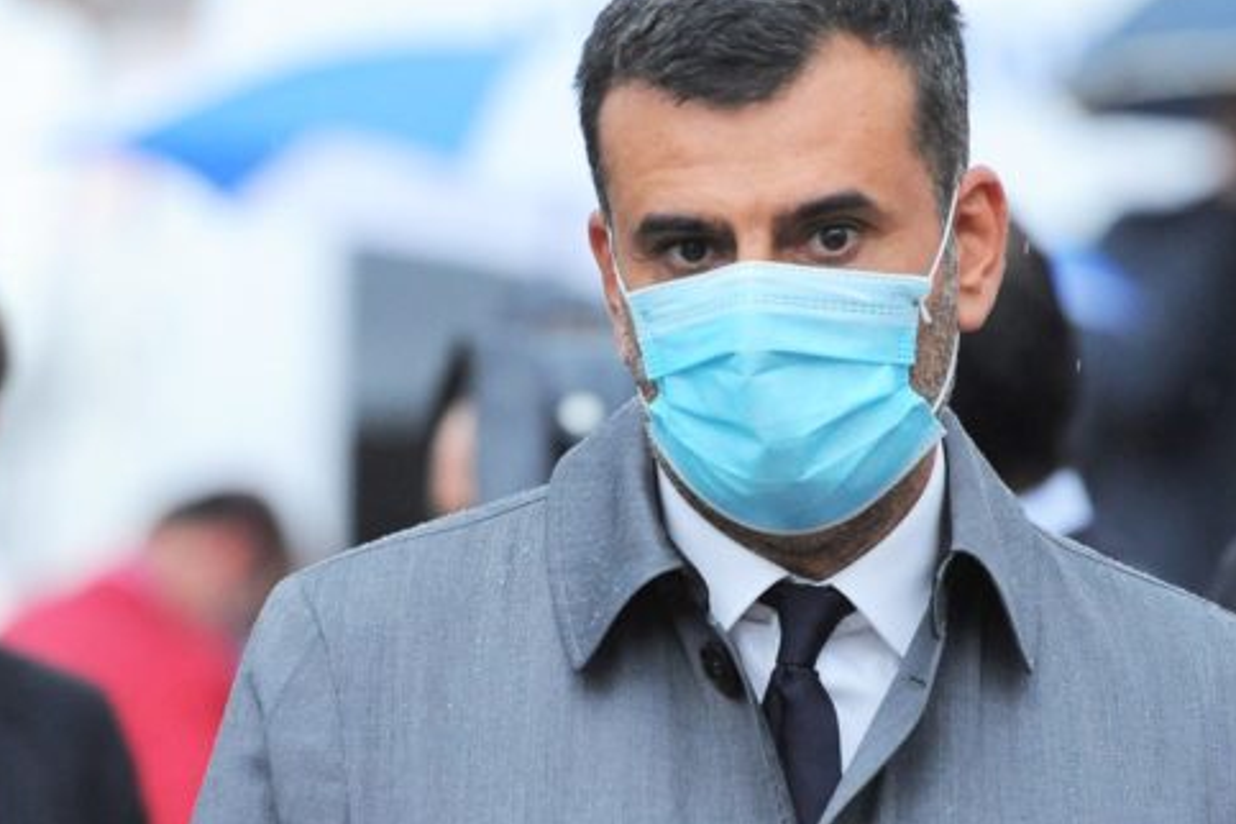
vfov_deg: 4.3
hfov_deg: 6.5
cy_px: 458
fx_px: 10917
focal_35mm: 318
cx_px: 796
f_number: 3.5
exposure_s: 1/800
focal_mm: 200
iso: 2000
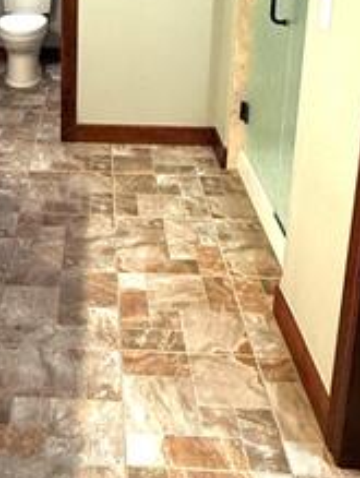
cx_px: 52
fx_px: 677
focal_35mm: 49
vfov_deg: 36.2
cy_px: 37
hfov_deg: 28.8
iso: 400
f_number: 2.2
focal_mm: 2.22
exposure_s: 1/60
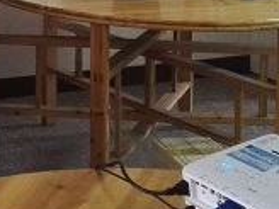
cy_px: -144
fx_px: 927
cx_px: -119
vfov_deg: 12.0
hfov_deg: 15.9
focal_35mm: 115
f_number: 2
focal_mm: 3.8
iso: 500
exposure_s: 1/25
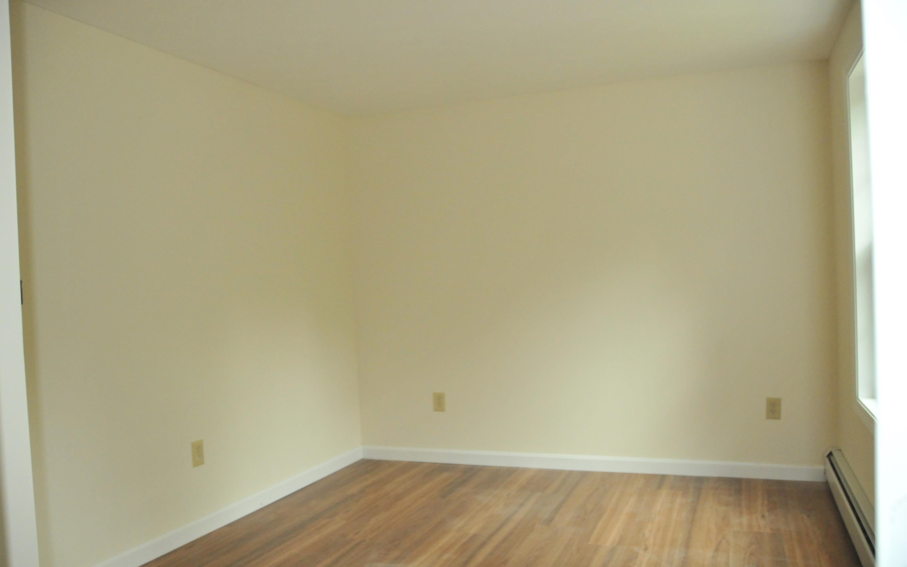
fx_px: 692
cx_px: 449
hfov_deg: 66.5
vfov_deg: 44.5
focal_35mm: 28
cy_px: 280
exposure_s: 1/160
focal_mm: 18
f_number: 3.5
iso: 1600
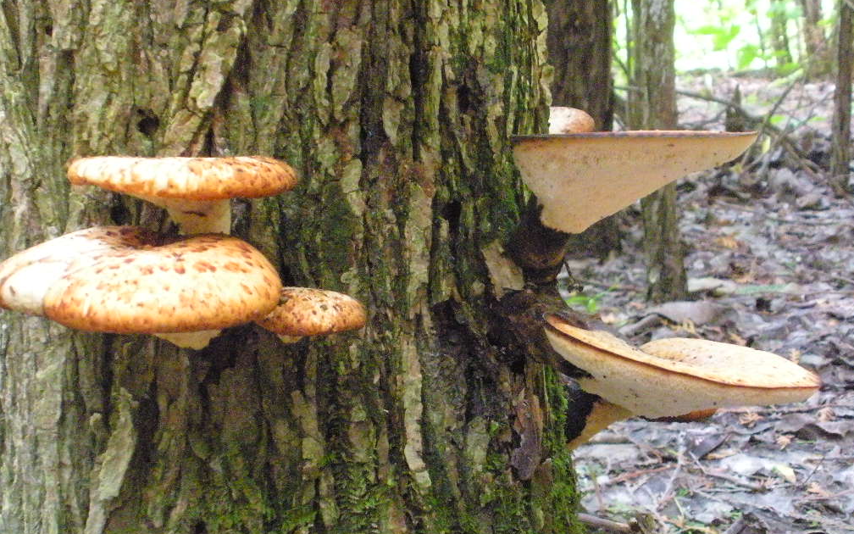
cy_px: 286
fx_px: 1303
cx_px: 433
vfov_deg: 23.1
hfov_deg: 36.3
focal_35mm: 56
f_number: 4.4
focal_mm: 9.1
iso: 1600
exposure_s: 1/79
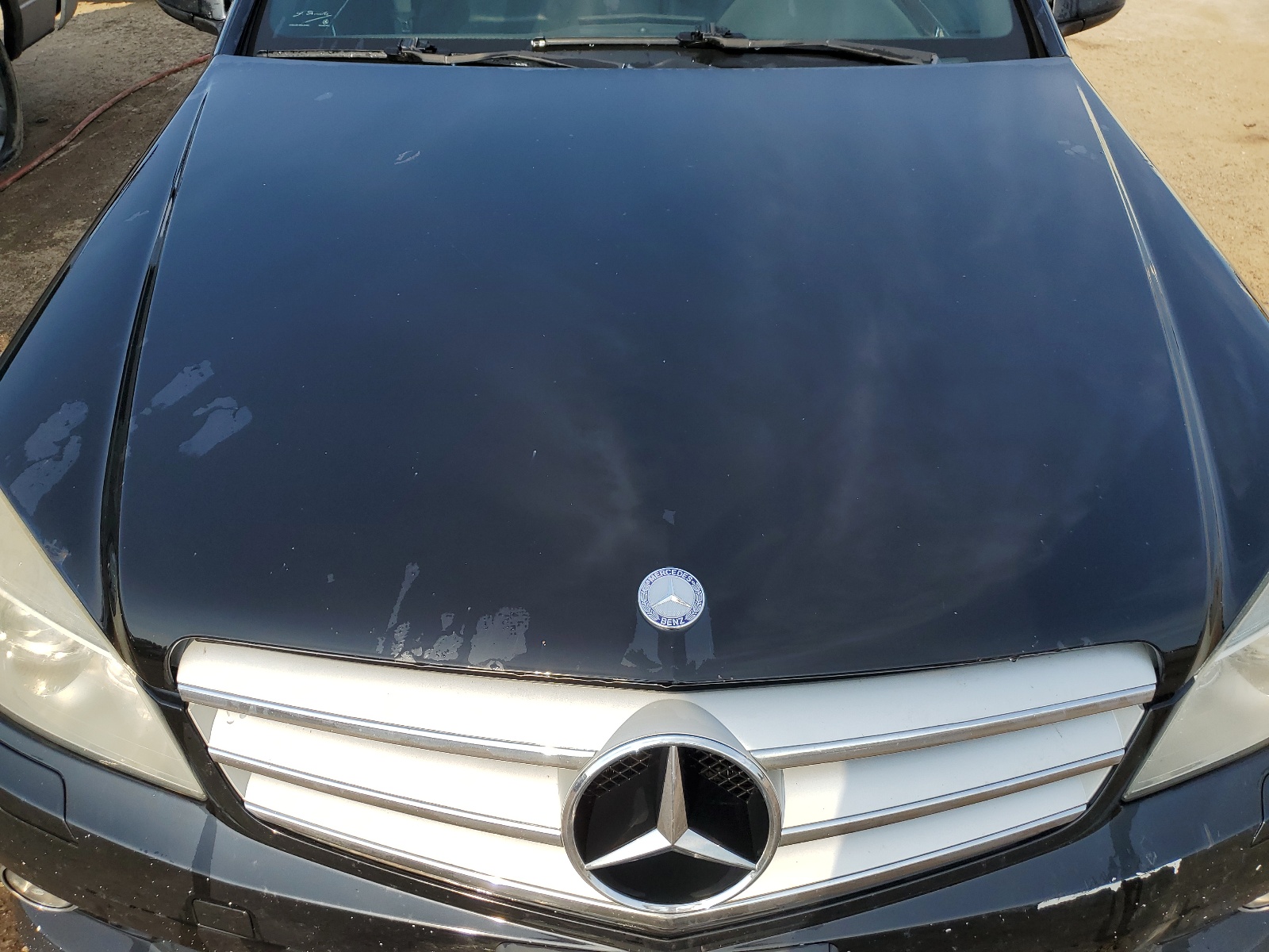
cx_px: 634
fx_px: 953
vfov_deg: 53.1
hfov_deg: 67.3
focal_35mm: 26
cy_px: 476
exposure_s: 1/1667
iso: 50
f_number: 1.5
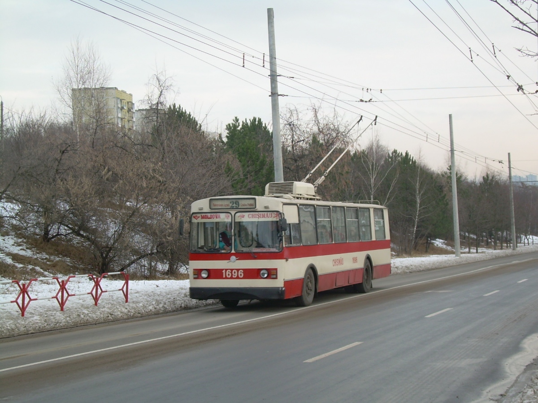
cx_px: 269
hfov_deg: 28.2
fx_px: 1072
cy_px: 202
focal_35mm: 69
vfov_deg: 21.3
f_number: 3.7
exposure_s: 1/162
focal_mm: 11.8
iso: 50
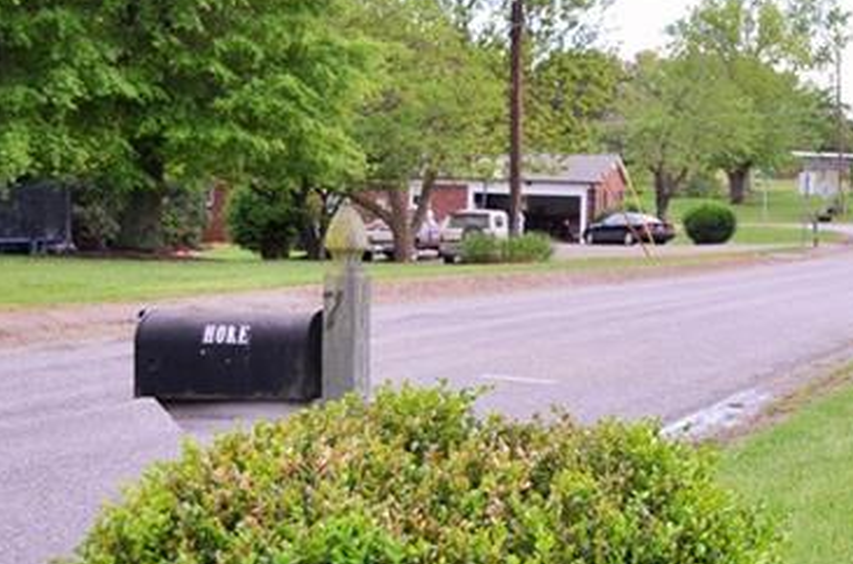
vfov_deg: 16.1
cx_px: 997
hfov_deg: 22.5
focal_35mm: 84
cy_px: 122
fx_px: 1985
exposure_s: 1/100
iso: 400
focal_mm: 20
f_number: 5
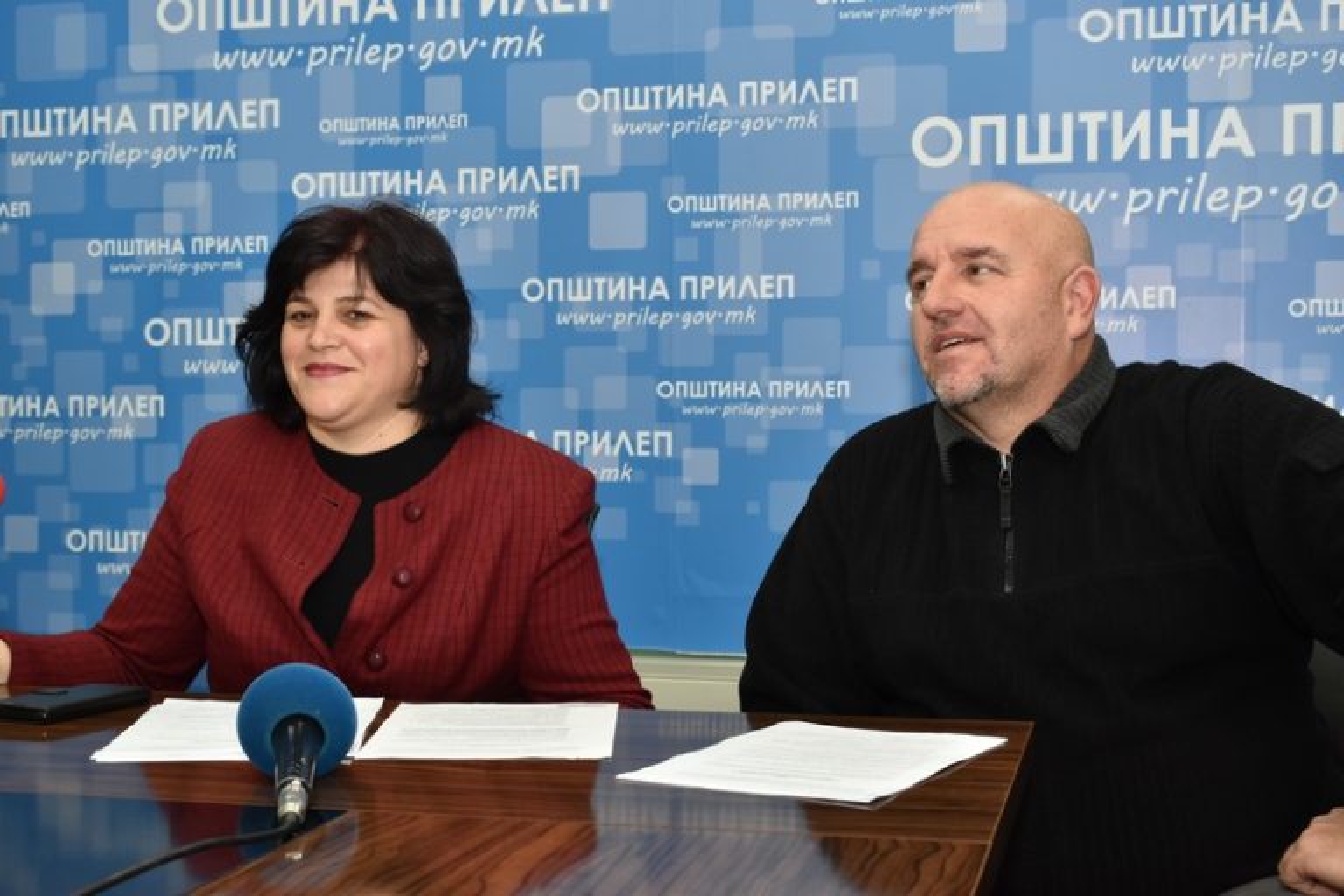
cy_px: 448
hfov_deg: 37.9
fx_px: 1960
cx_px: 672
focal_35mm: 52
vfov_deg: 25.8
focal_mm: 35
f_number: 7.1
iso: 800
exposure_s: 1/80
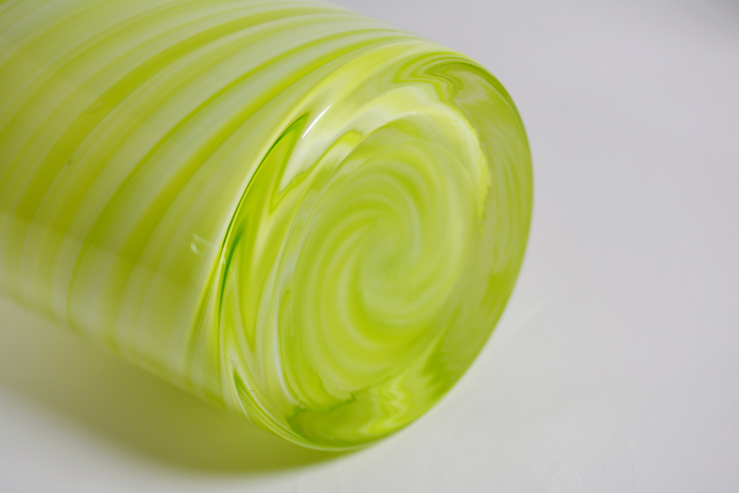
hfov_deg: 33.4
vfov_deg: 22.6
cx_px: 370
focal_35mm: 60
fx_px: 1232
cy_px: 246
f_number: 6.3
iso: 200
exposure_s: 1/160
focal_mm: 40
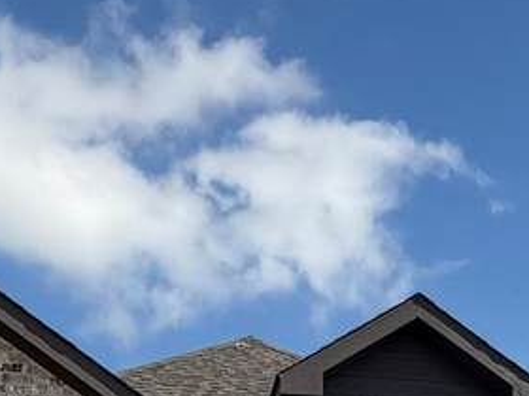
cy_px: 651
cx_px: 323
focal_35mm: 64
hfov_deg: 30.2
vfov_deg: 19.1
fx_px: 978
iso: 20
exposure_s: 1/1145
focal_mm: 2.22
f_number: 2.2
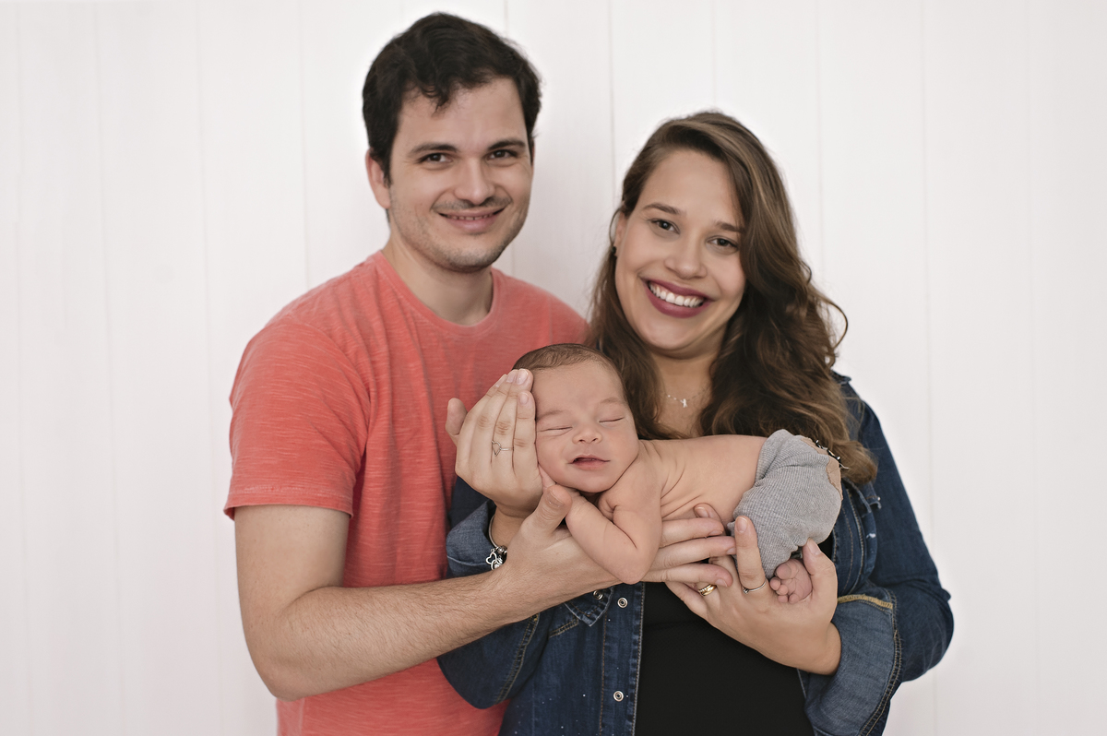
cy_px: 368
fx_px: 1075
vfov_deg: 37.8
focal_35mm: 35
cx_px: 554
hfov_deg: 54.5
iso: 800
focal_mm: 35
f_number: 4
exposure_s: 1/200
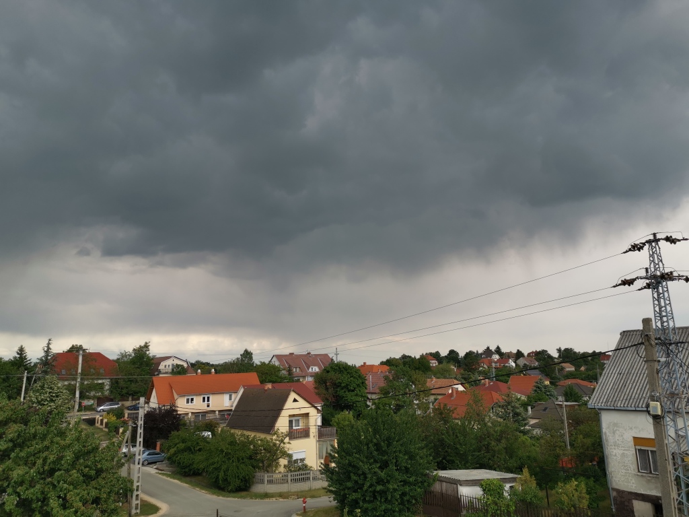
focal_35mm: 27
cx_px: 344
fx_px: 537
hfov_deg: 65.3
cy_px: 258
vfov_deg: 51.4
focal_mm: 5.58
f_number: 1.8
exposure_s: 1/1269
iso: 50
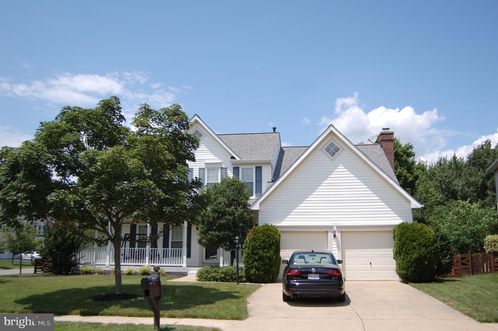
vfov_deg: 39.9
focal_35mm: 33
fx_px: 456
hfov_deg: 57.3
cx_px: 249
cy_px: 166
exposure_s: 1/2000
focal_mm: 22
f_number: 3.8
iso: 200
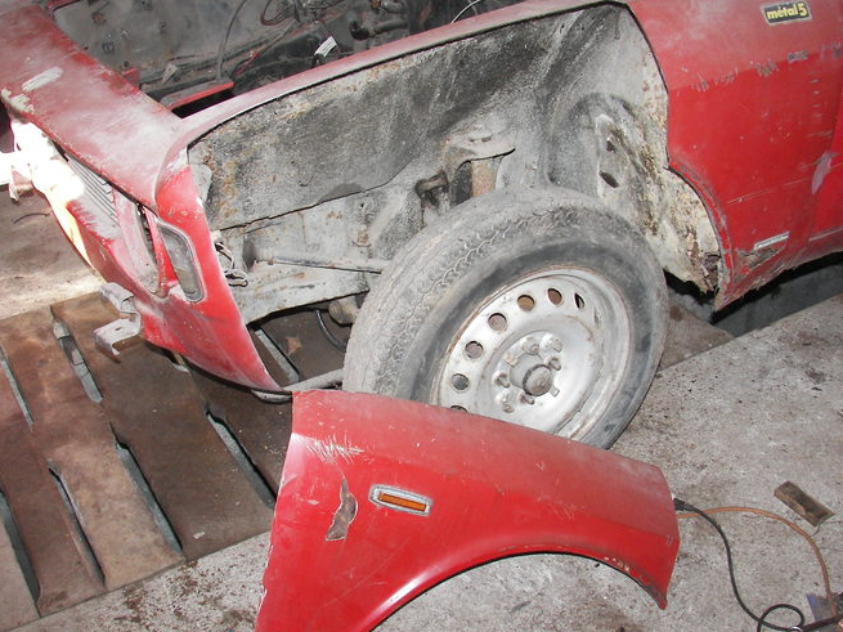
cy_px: 313
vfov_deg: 32.9
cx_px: 389
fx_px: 1071
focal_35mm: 44
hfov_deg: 42.9
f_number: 2.8
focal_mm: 6
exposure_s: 1/30
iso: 100
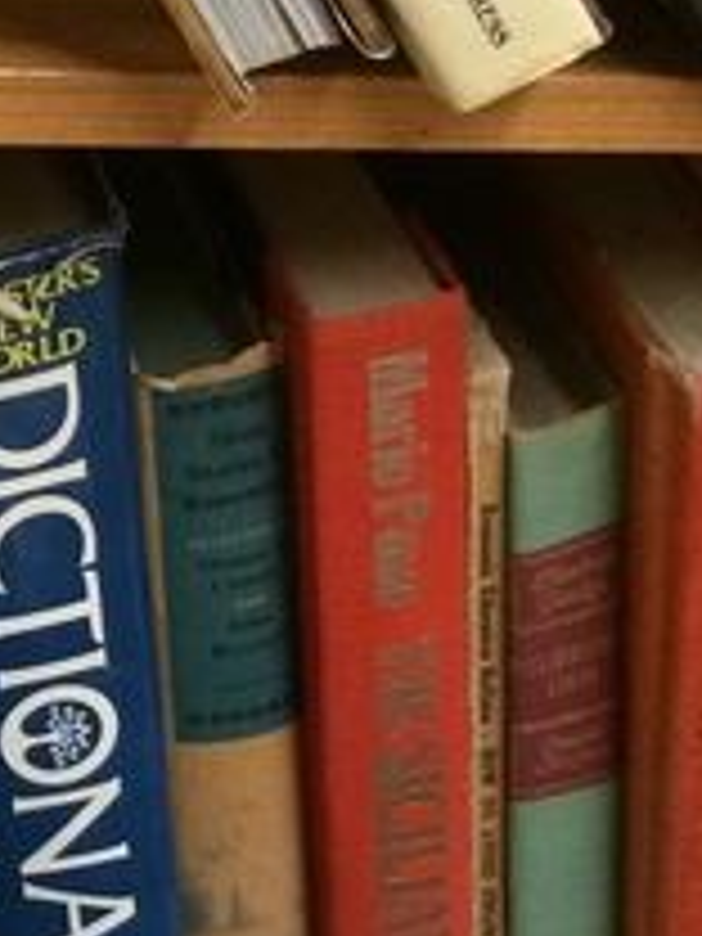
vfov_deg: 15.2
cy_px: 380
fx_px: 3515
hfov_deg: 10.3
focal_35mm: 130
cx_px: -788
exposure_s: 1/20
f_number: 2.2
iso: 320
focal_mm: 4.12
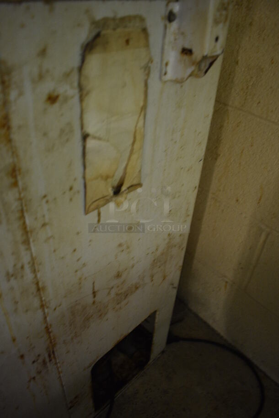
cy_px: 209
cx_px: 140
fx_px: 313
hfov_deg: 48.0
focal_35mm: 27
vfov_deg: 67.3
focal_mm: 18
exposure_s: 1/30
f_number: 3.5
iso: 1800
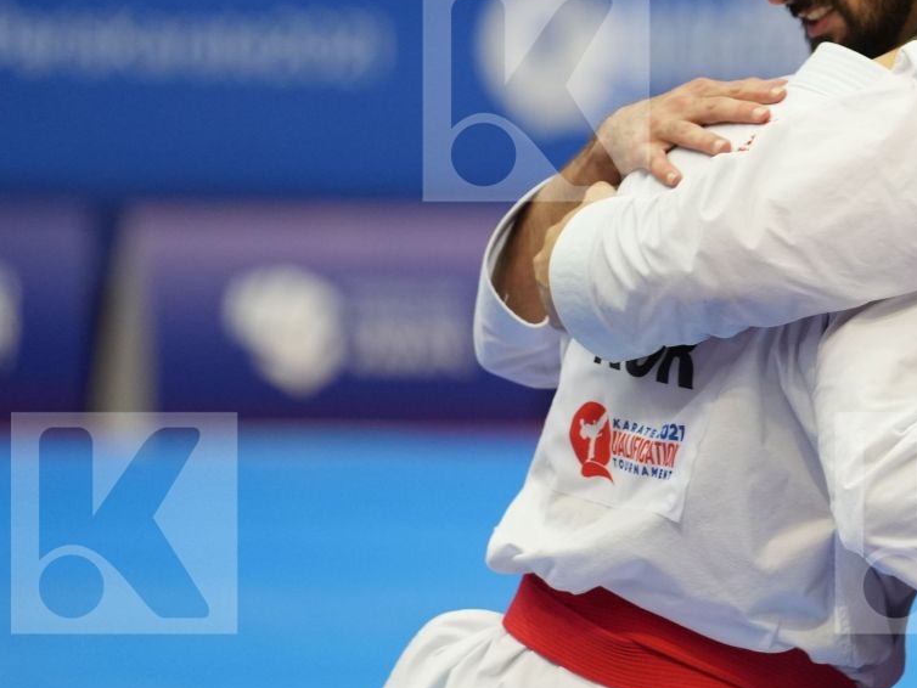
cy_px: 91
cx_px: 949
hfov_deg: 4.6
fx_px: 11368
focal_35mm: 429
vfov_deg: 3.5
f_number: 2.8
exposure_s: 1/500
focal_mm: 187
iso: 1250
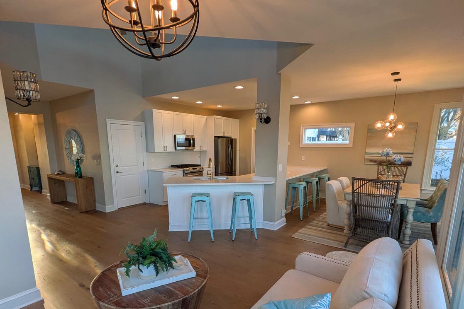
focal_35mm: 20
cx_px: 227
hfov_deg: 84.0
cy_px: 197
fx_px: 258
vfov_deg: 61.0
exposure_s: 1/120
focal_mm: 1.85
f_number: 2.2
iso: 133
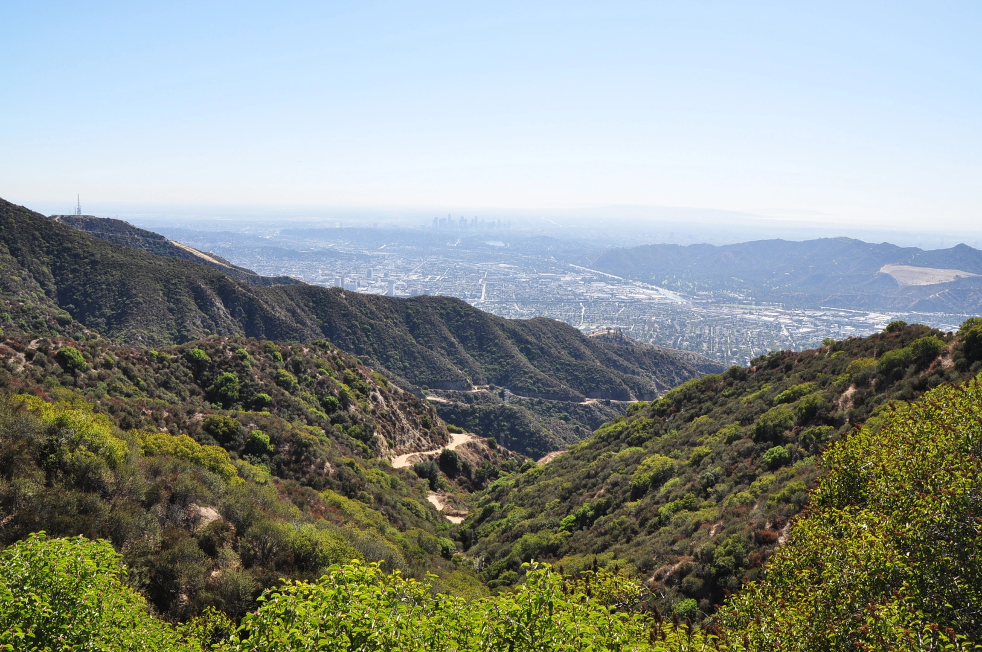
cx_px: 491
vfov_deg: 41.6
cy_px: 326
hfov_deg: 59.5
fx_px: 858
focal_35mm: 32
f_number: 10
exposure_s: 1/320
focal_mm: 21
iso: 280
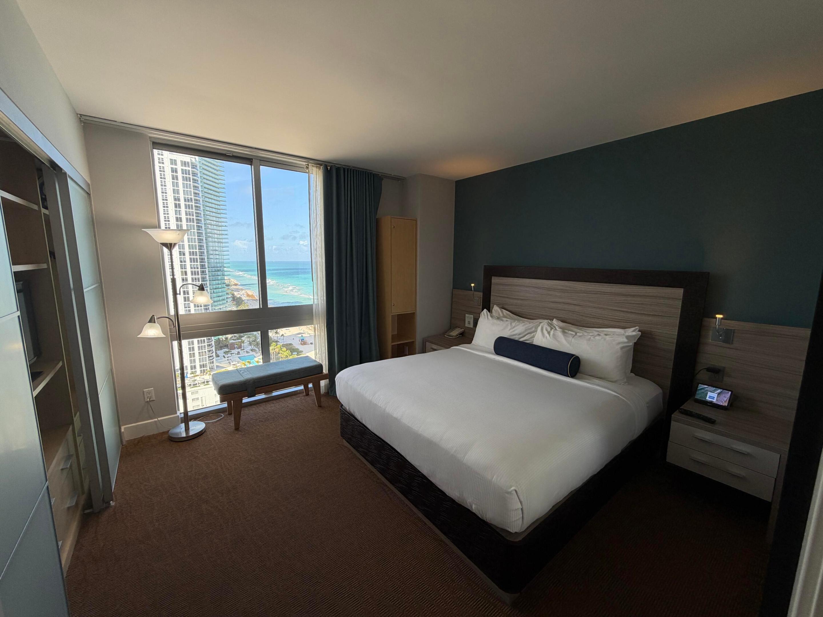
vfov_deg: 85.7
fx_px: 333
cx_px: 412
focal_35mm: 14
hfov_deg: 102.1
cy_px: 308
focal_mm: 2.22
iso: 25
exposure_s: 1/120
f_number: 2.2
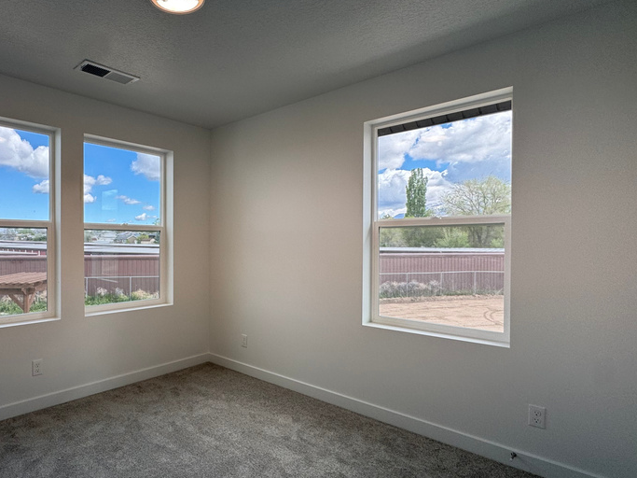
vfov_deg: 63.4
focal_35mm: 21
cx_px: 225
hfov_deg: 77.0
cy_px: 247
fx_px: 386
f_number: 2.2
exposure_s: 1/364
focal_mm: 2.22
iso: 40
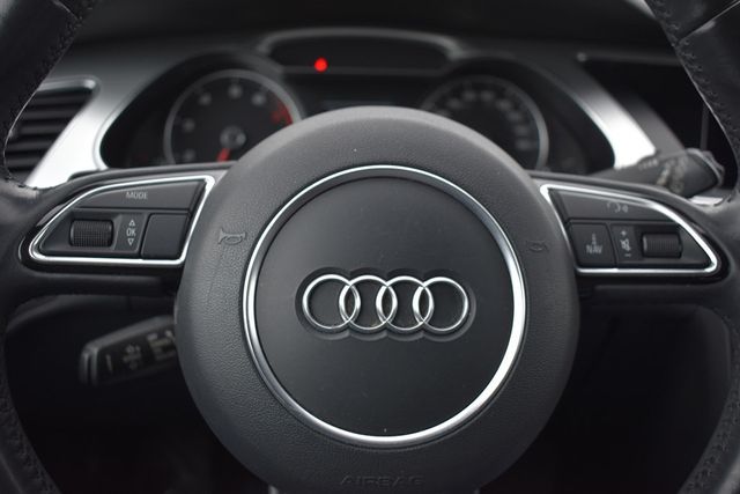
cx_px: 370
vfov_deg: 36.9
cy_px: 247
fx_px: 740
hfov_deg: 53.1
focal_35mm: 36
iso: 400
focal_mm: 24
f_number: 4
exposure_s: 1/250
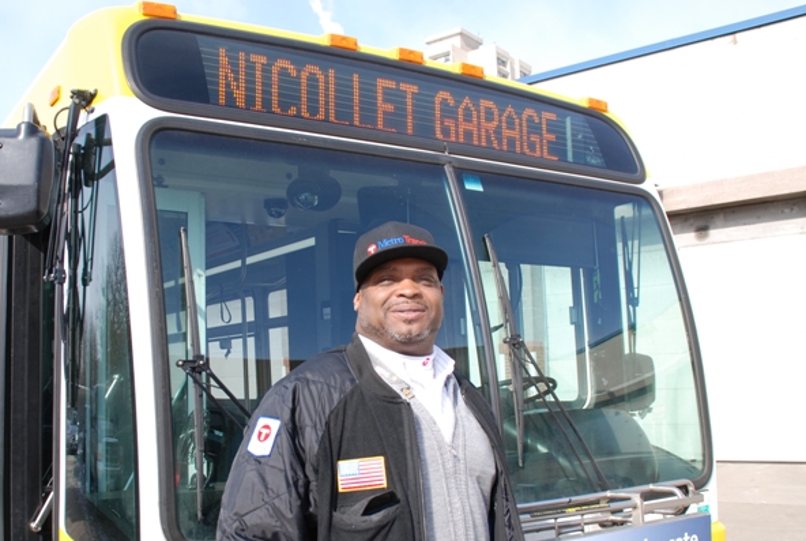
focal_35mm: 35
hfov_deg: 54.3
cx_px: 364
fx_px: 785
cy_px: 308
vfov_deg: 37.9
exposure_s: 1/200
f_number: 7.1
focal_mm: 18
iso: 100
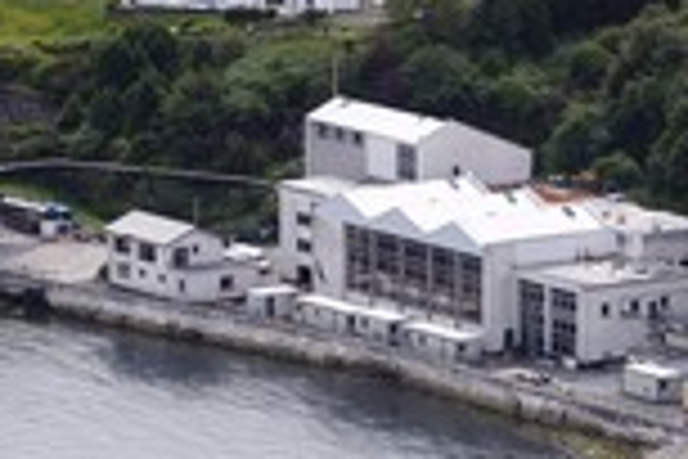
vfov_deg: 3.7
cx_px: 130
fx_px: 7090
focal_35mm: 371
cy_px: -63
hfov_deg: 5.6
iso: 400
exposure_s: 1/800
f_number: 7.1
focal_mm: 135
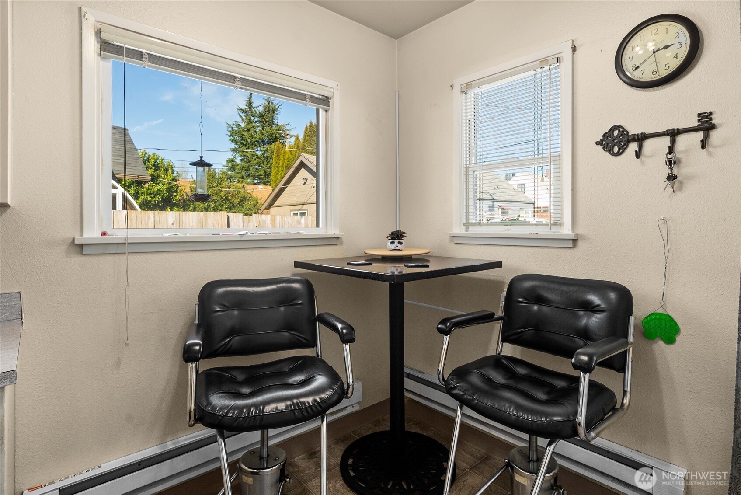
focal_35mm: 17
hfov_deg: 93.2
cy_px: 248
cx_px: 370
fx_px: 350
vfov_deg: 70.5
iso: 800
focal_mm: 17
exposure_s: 1/30
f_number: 7.1
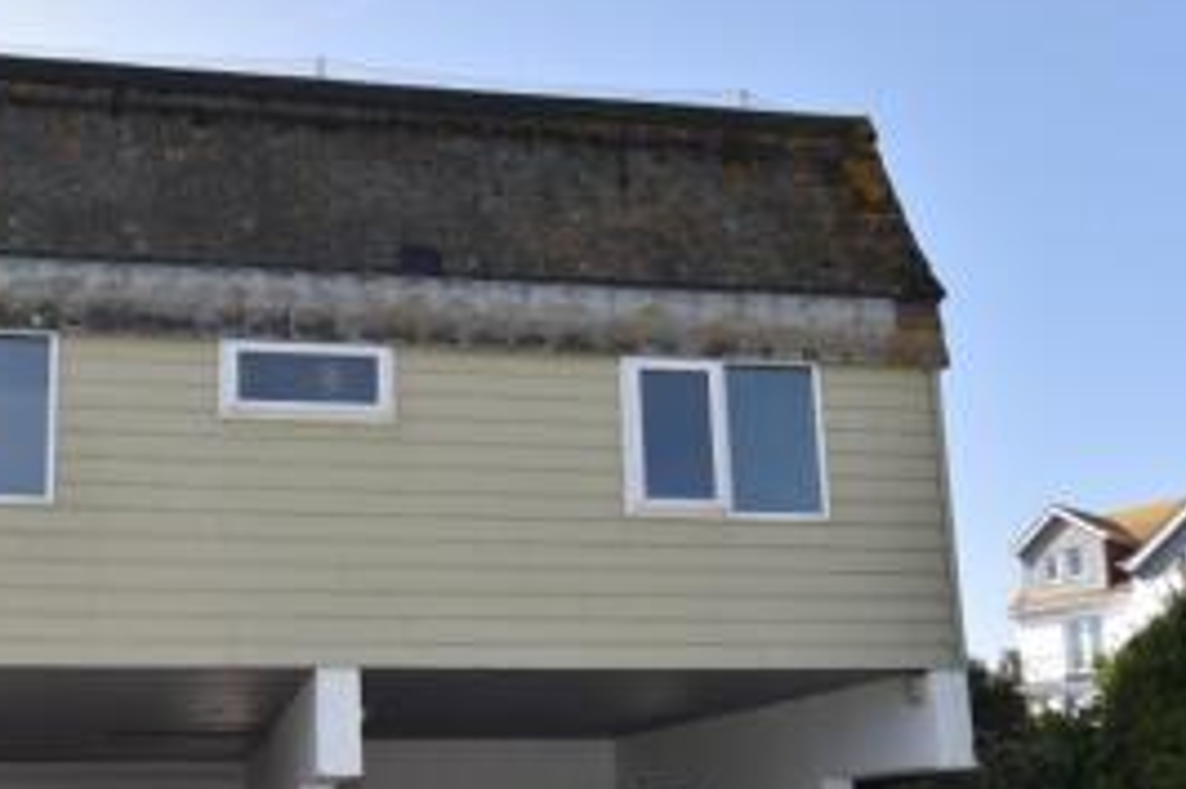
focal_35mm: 35
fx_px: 1149
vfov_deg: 36.4
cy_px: 653
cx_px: 357
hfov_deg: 53.1
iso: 100
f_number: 7.1
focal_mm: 13
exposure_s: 1/200
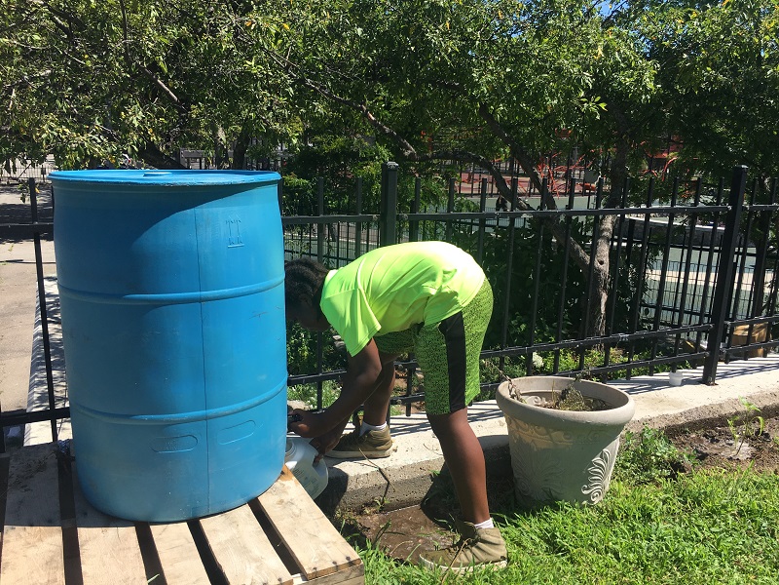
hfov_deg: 61.7
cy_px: 292
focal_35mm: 29
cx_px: 390
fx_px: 653
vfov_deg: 48.2
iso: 25
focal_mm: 4.15
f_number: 2.2
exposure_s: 1/1183
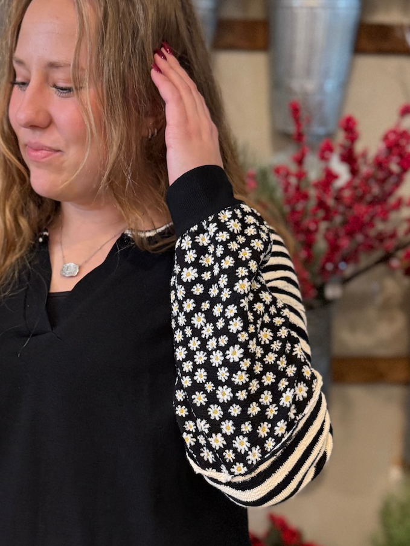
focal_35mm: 24
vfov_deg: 71.6
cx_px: 205
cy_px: 273
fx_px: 379
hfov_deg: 56.8
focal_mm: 6.76
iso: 640
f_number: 1.78
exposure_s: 1/60
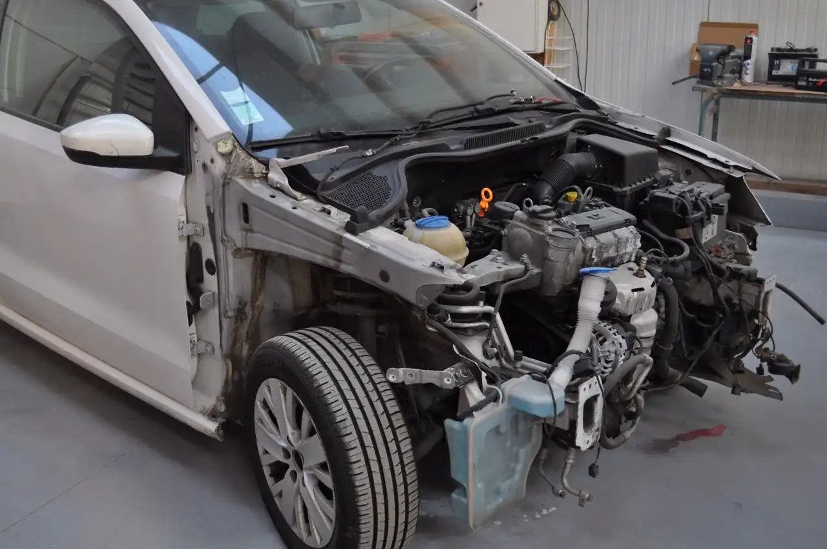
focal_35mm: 39
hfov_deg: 49.6
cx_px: 414
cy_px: 274
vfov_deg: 34.1
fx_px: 895
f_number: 4.2
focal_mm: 26
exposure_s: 1/60
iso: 720
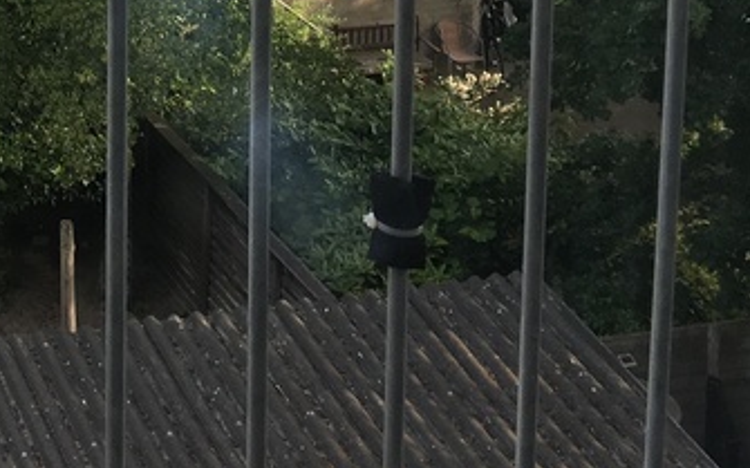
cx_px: -172
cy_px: -390
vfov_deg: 12.6
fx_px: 1920
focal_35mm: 94
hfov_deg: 20.5
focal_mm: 4.15
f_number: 2.2
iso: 25
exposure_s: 1/255
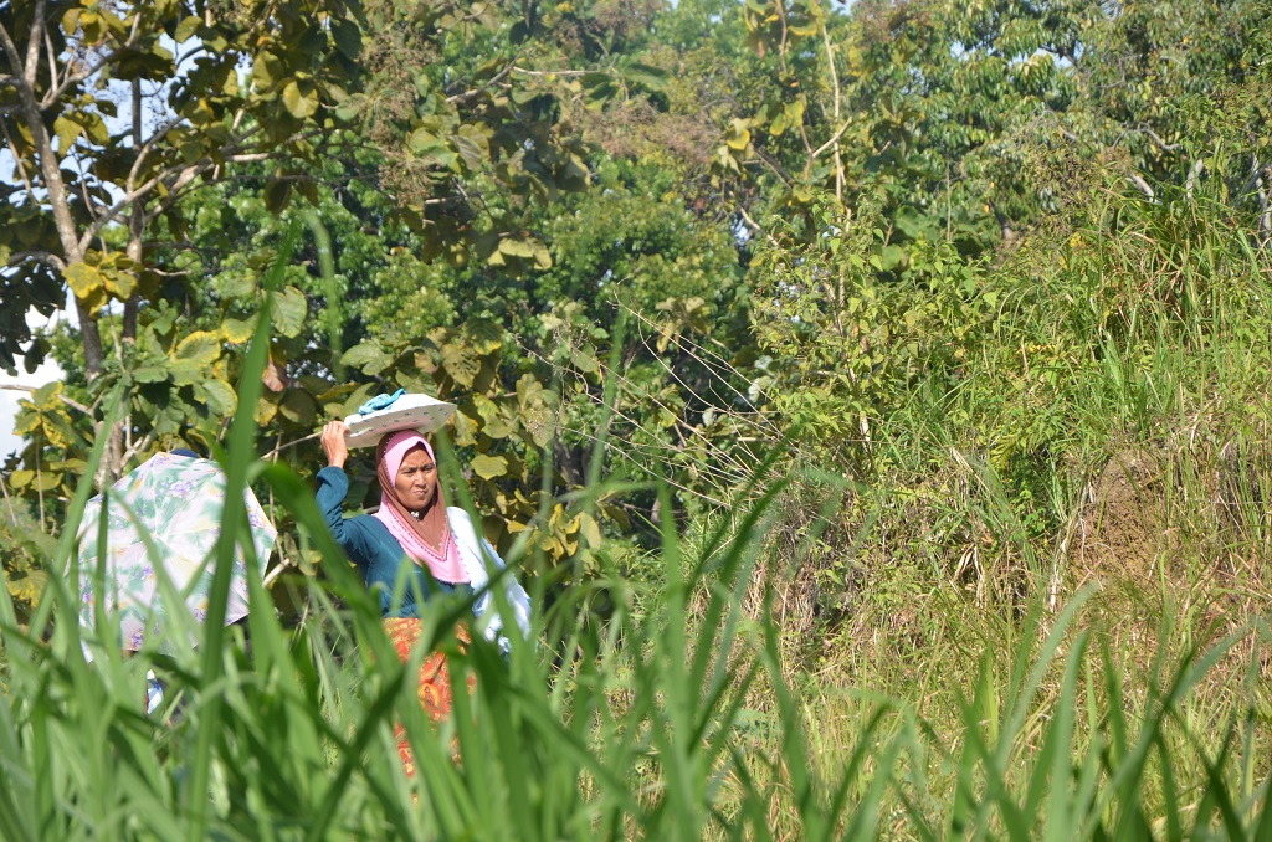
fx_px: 5553
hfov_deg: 13.1
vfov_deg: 8.7
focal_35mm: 158
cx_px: 636
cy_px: 421
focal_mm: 105
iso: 100
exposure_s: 1/200
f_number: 7.1
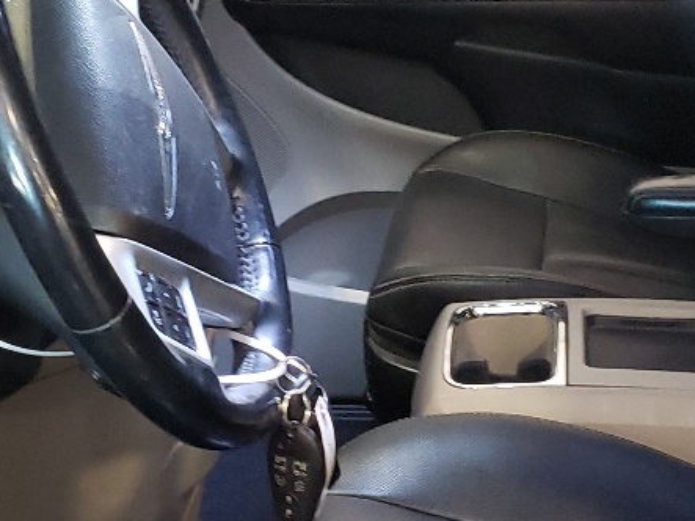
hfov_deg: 20.9
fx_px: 1887
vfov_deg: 15.7
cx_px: 403
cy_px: 370
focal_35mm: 94
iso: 384
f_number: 1.5
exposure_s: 1/30
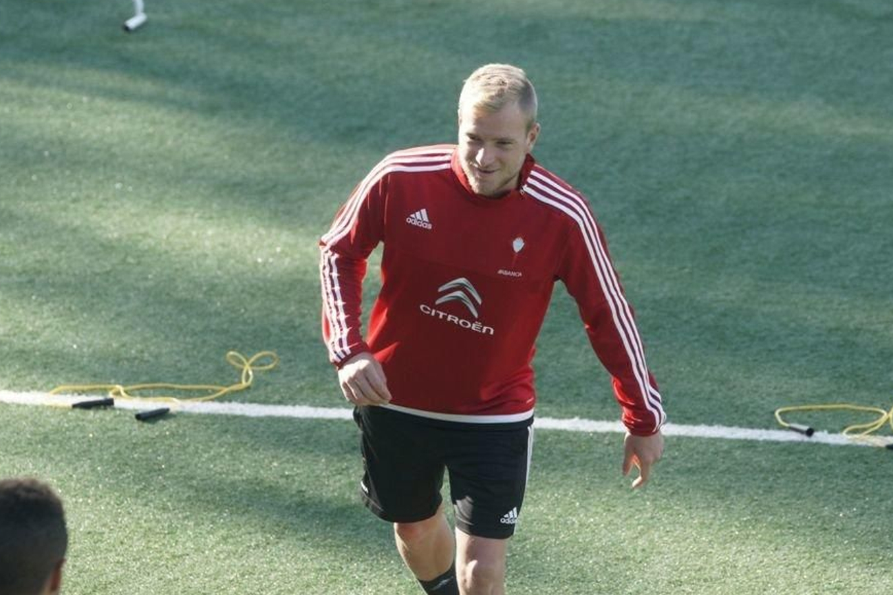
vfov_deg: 4.7
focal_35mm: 295
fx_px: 7317
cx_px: 445
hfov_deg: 7.0
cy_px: 322
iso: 800
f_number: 7.1
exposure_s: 1/500
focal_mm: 250
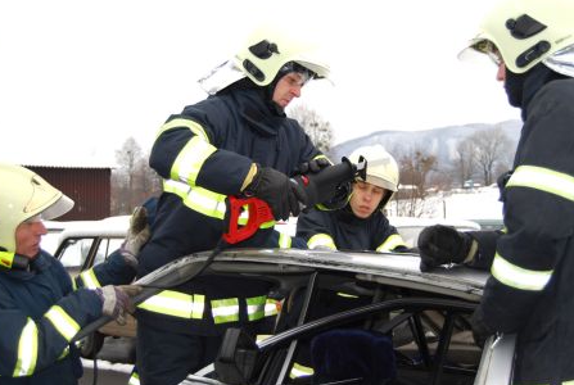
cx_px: 302
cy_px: 182
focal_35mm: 57
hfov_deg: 35.0
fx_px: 911
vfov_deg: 23.9
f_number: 4.5
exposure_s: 1/125
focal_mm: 34
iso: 100
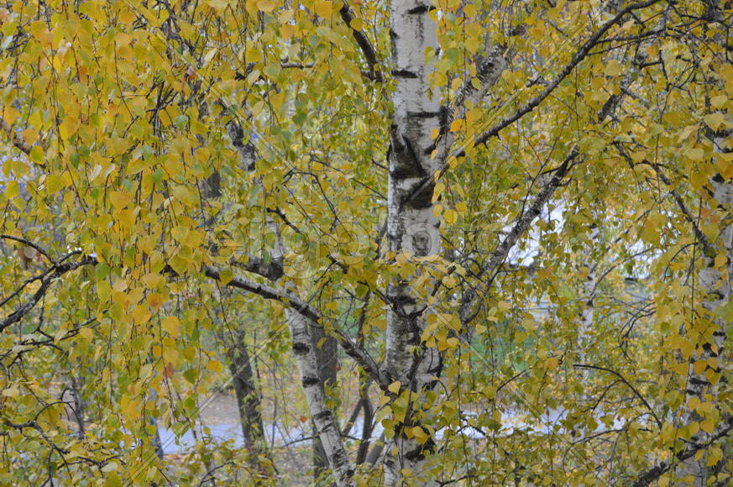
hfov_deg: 24.6
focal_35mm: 82
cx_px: 366
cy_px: 244
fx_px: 1678
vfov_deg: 16.5
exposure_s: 1/400
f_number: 5.6
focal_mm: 55
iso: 3200
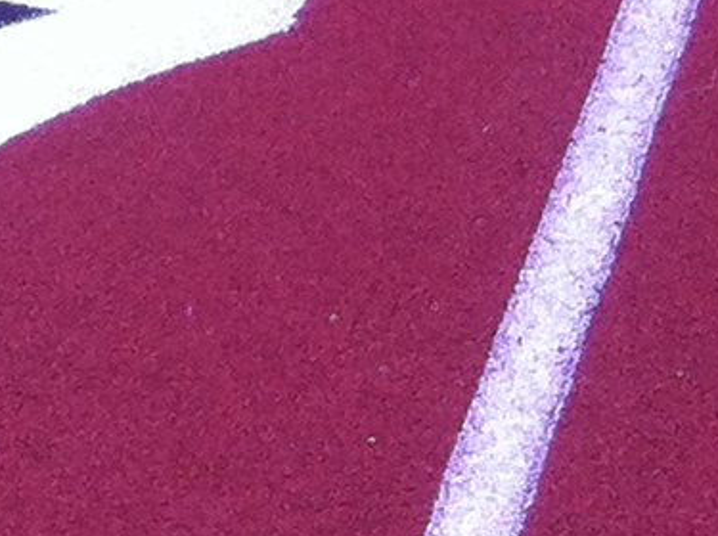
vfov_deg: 5.8
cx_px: -881
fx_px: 5012
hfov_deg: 7.7
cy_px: -819
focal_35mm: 242
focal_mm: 3.85
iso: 80
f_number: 2.8
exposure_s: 1/20
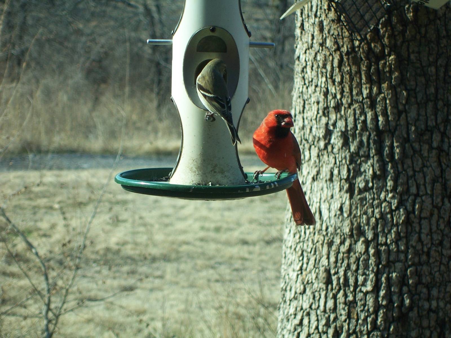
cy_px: 169
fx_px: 2280
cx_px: 226
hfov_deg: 11.3
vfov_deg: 8.5
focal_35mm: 175
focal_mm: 30
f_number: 4.9
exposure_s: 1/180
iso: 80
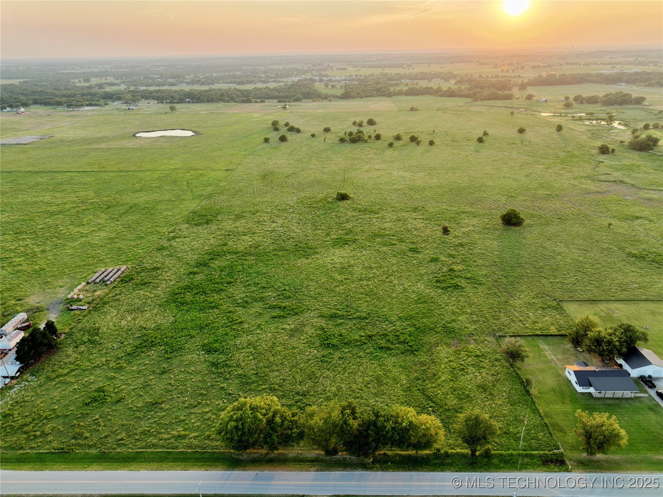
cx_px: 332
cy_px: 248
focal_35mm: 24
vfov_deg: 56.8
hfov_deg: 71.6
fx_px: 459
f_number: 2.8
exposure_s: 1/400
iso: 400
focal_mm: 12.29
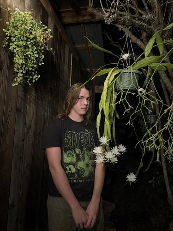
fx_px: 160
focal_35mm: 24
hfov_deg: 56.8
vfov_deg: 71.6
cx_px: 86
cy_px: 116
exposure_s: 1/20
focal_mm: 6.76
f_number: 1.78
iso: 1600
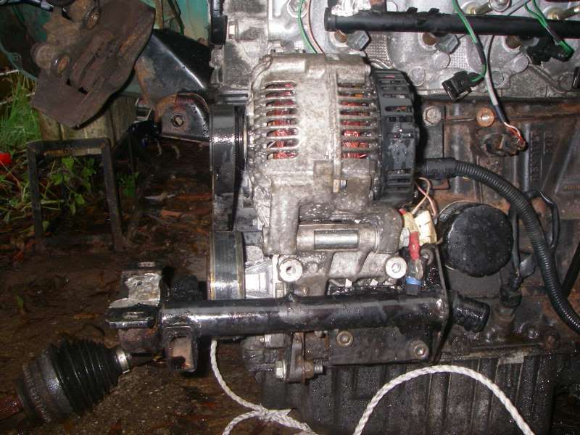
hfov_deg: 49.0
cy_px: 218
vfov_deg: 37.7
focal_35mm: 38
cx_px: 290
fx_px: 637
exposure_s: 1/40
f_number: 3.3
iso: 200
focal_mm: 6.3
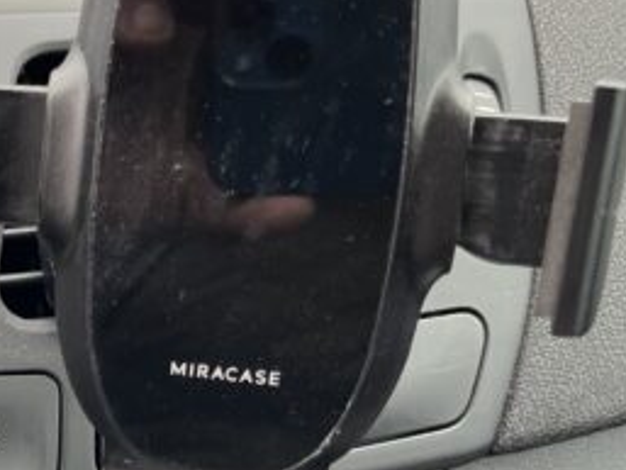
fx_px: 1465
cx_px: -168
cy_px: 365
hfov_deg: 21.9
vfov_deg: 18.1
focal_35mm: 81
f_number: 1.6
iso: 64
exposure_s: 1/121
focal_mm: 5.1
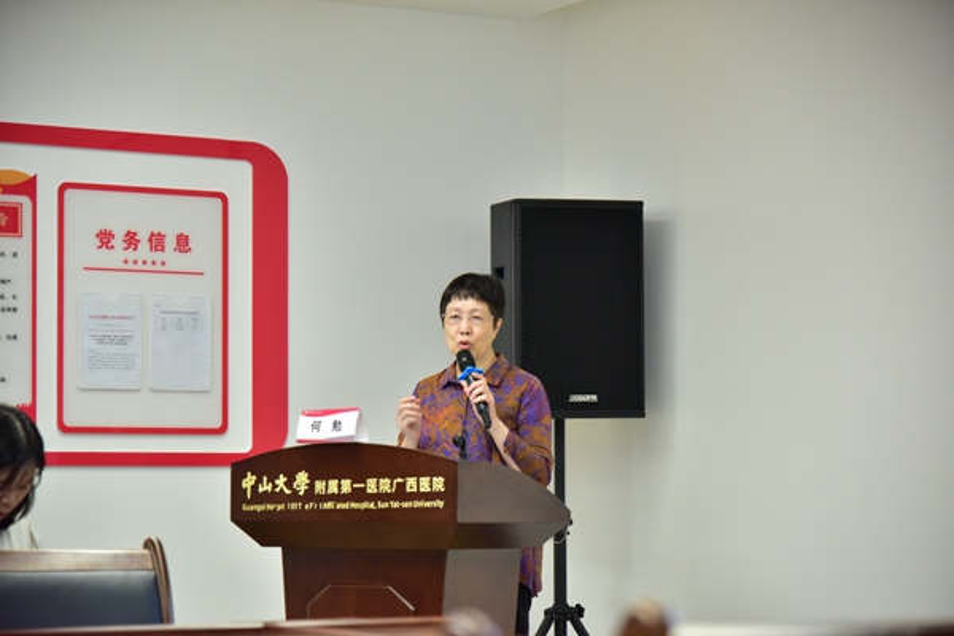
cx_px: 477
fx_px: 2438
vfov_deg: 14.9
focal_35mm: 92
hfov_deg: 22.1
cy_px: 318
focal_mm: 92
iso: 2500
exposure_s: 1/125
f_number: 4
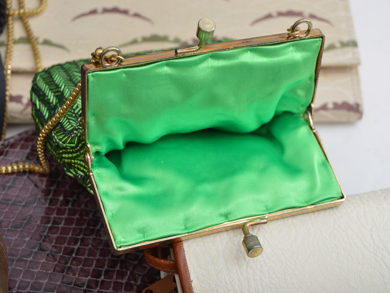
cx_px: 179
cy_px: 146
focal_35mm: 82
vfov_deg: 18.0
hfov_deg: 23.8
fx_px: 924
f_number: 5.6
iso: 200
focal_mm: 50
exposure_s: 1/200
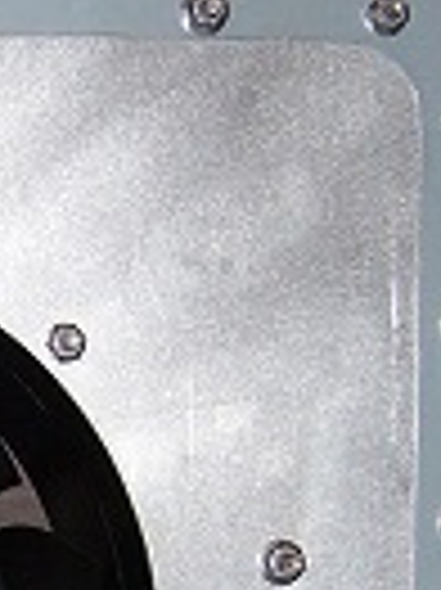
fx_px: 2909
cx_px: -292
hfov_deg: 8.4
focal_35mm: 171
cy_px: 644
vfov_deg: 11.4
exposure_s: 1/30
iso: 100
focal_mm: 5.8
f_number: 2.8
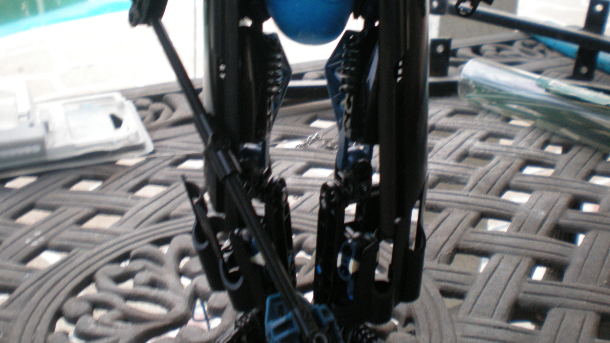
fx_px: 679
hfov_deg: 48.4
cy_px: 136
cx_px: 308
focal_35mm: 42
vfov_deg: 28.3
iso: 200
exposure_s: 1/37.3
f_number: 3.1
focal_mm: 6.3
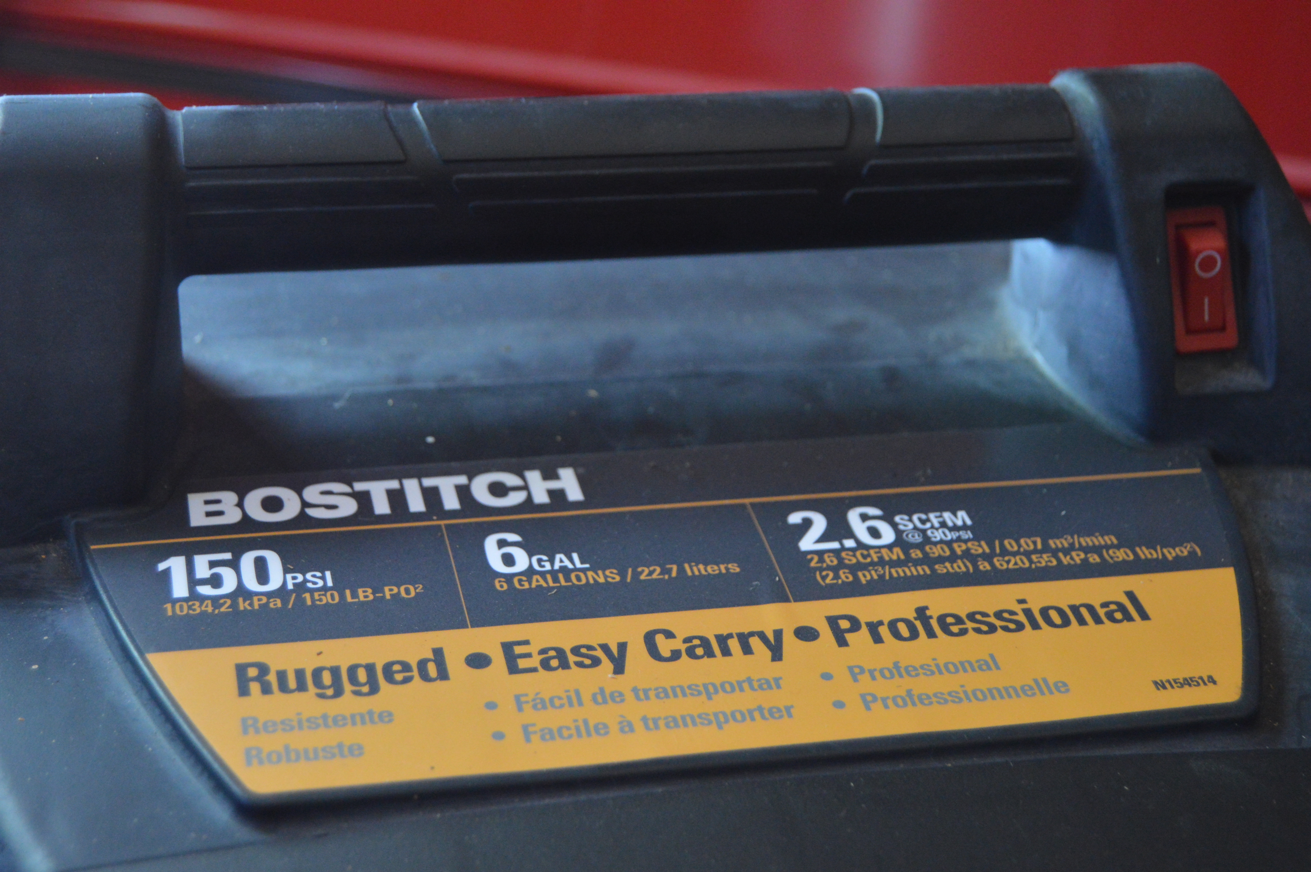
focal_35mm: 68
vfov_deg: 20.1
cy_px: 436
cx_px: 656
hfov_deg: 29.9
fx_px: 2456
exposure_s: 1/60
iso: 2500
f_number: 5.3
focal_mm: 45
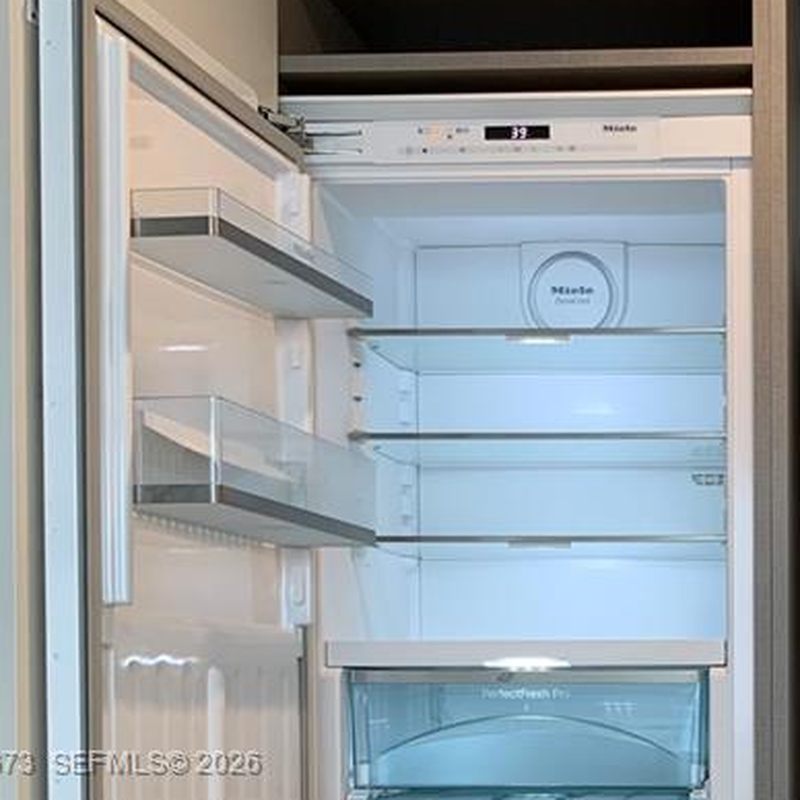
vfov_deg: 23.5
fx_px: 1856
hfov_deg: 23.3
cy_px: 765
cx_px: 806
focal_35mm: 71
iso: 50
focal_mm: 4.25
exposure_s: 1/120
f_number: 1.8
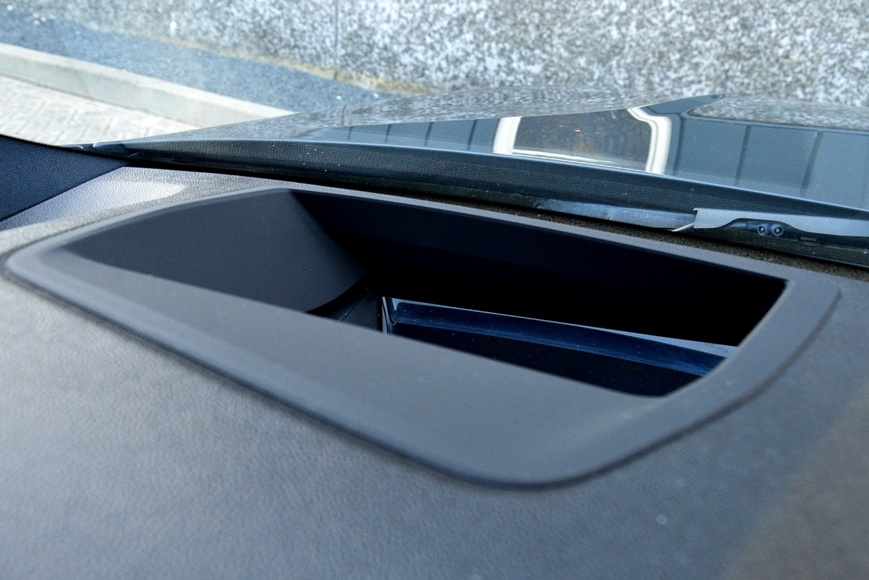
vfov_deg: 47.9
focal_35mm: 27
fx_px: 652
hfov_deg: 67.4
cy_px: 290
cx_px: 434
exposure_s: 1/60
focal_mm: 18
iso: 800
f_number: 7.1
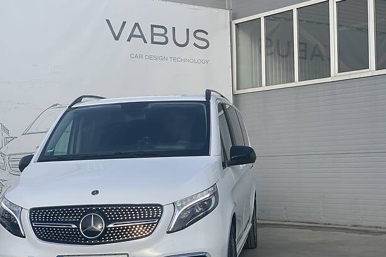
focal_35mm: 71
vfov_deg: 19.2
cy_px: 142
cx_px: 202
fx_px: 761
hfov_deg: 28.5
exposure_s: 1/826
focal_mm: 6
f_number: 2.4
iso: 16
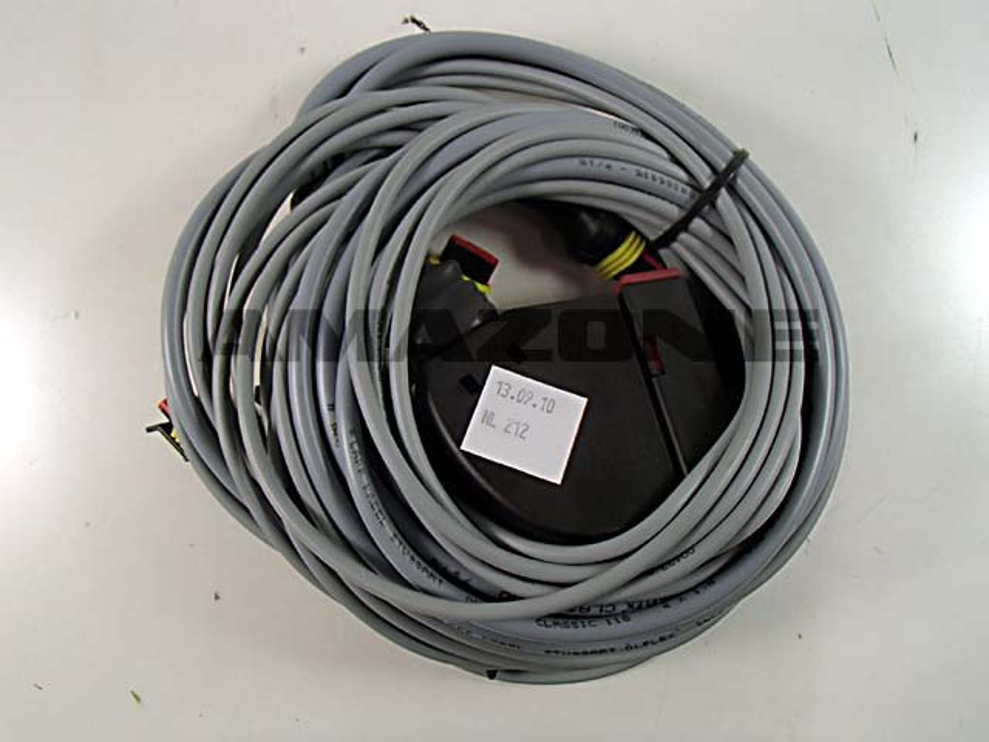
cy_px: 371
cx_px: 494
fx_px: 800
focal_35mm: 28
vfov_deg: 49.7
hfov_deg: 63.4
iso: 100
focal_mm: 5
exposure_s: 1/60
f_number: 3.9
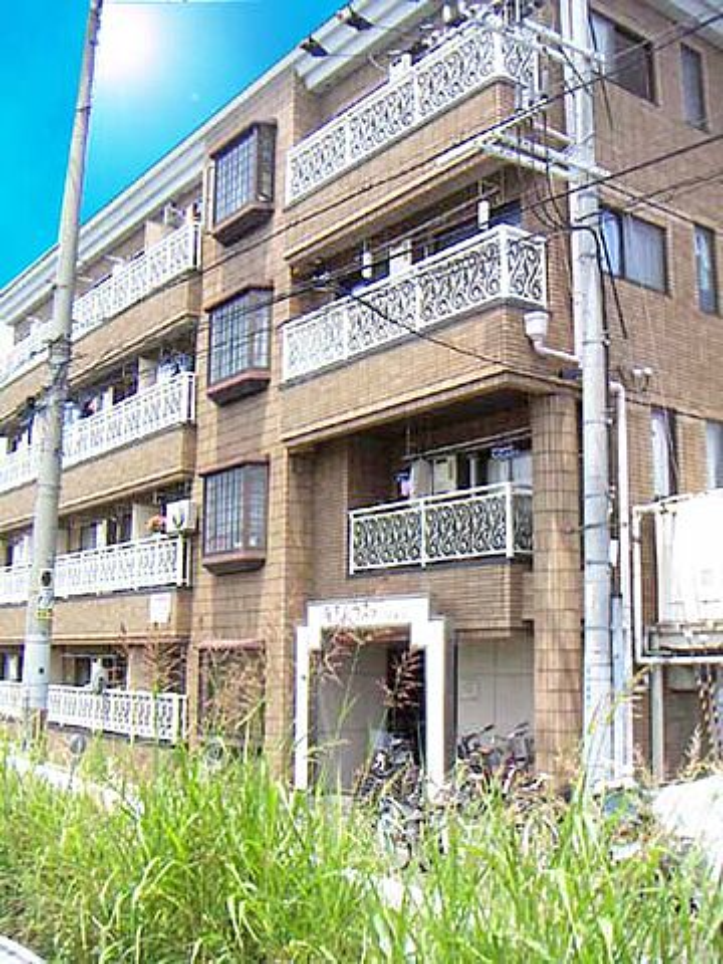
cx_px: 362
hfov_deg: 39.7
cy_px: 482
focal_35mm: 36
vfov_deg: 51.4
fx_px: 1003
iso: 50
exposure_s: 1/200
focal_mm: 4.7
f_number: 6.7
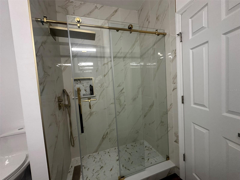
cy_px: 90
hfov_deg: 102.1
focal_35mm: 14
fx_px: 97
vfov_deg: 85.7
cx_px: 120
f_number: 2.2
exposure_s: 1/60
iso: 160
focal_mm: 2.22
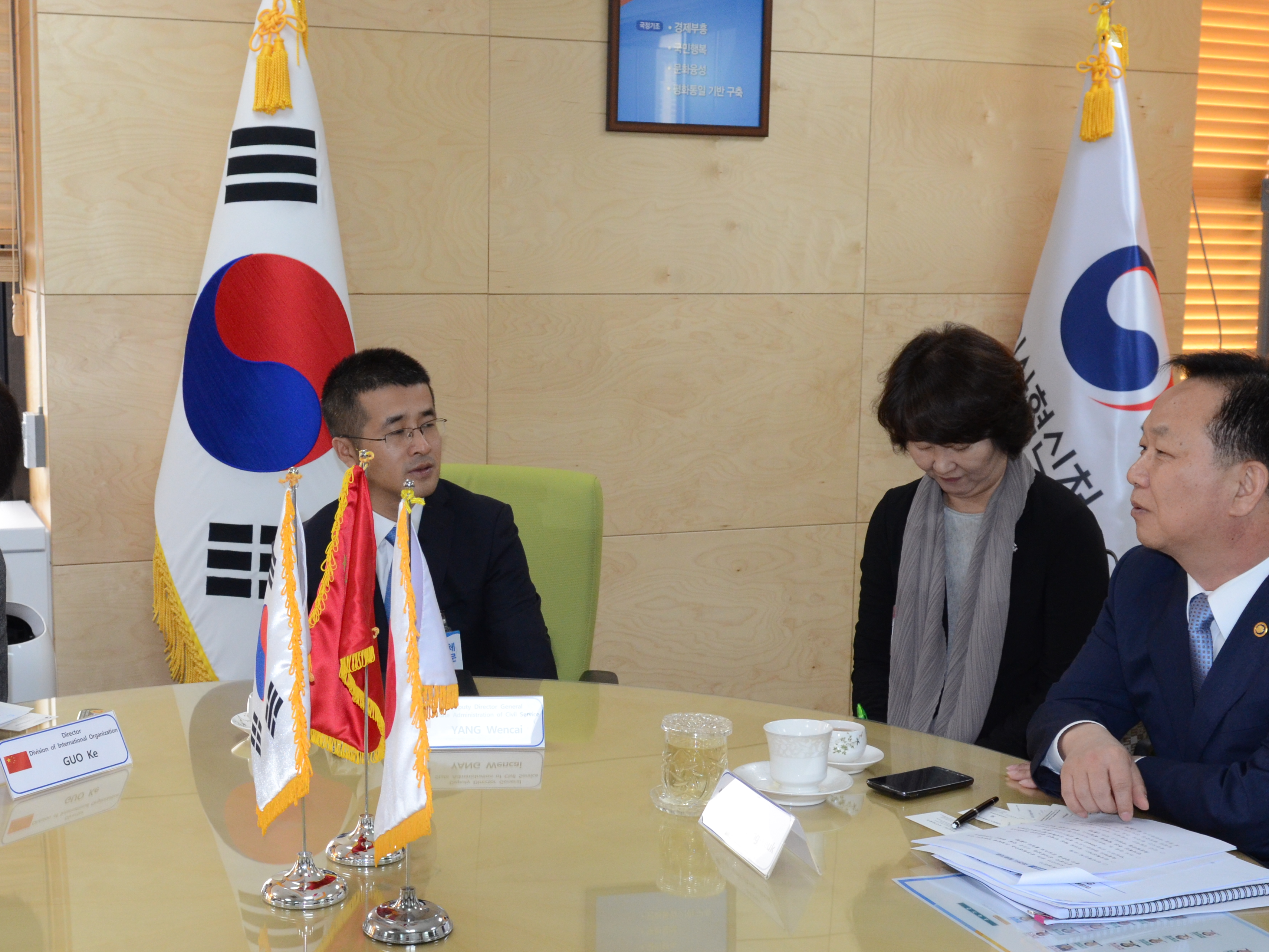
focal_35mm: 48
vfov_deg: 30.4
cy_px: 500
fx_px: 1748
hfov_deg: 39.8
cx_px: 519
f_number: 6.3
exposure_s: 1/160
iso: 1250
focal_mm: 23
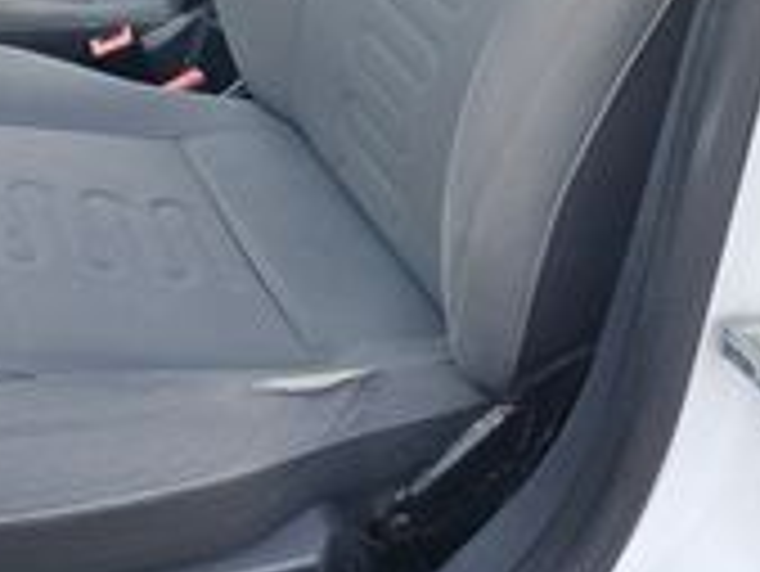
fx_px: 1406
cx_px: 49
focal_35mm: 64
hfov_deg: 28.8
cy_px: -171
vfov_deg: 20.9
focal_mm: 5.4
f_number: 1.8
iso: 125
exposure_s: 1/180
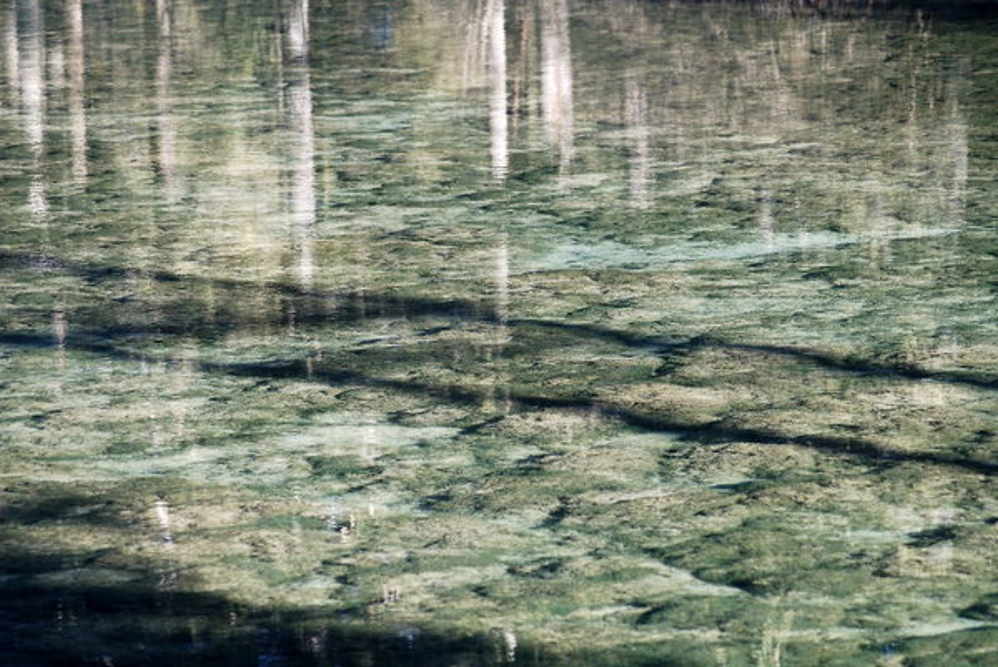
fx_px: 6034
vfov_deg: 6.3
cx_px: 499
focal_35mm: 218
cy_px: 334
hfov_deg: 9.5
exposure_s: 1/125
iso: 200
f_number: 5.6
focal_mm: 145
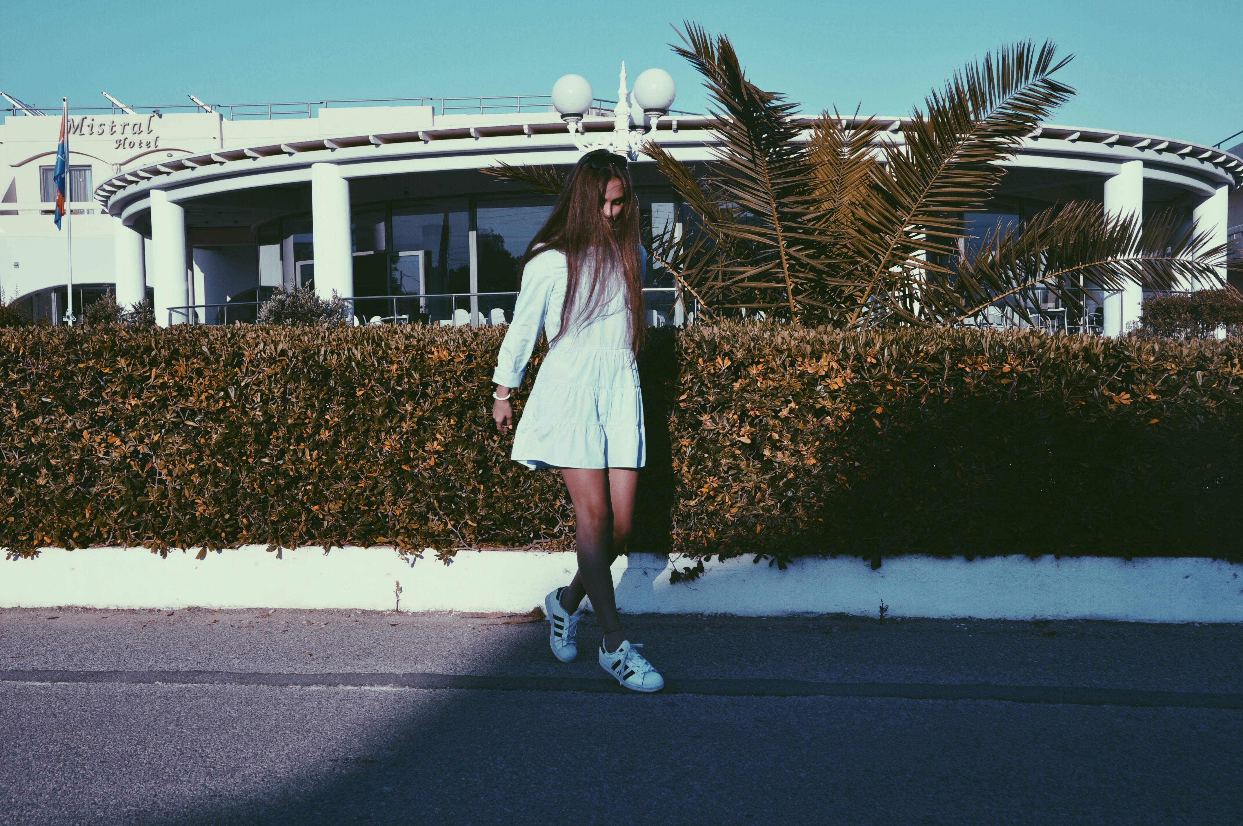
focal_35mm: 39
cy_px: 413
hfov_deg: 49.6
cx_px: 622
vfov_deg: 34.1
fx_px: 1345
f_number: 9
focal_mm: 26
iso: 200
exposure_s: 1/320
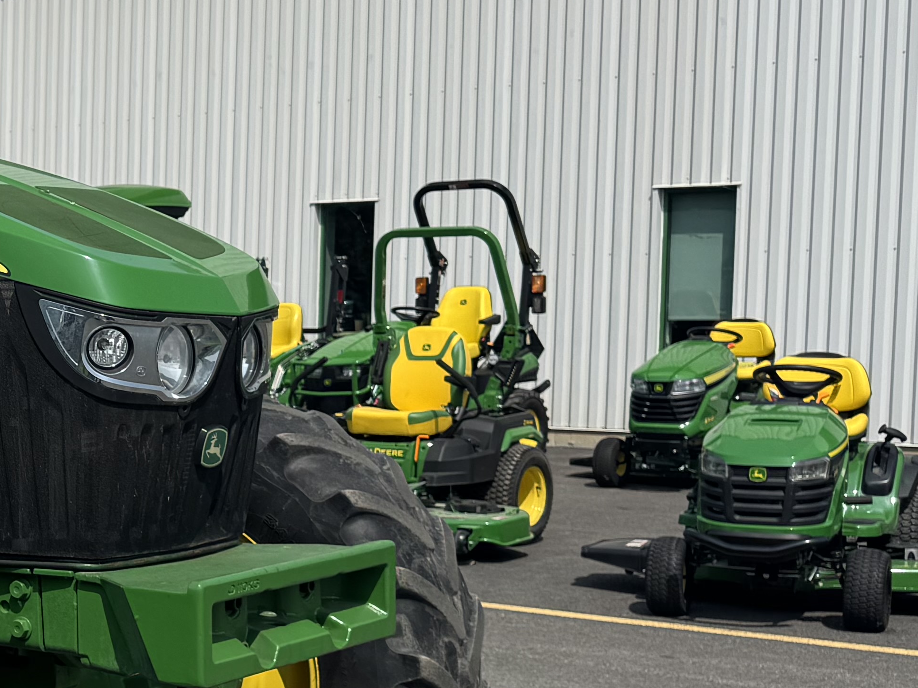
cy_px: 450
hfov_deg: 23.6
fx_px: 1883
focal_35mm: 71
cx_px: -334
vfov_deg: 20.7
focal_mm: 6.76
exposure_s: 1/6410
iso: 80
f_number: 1.78
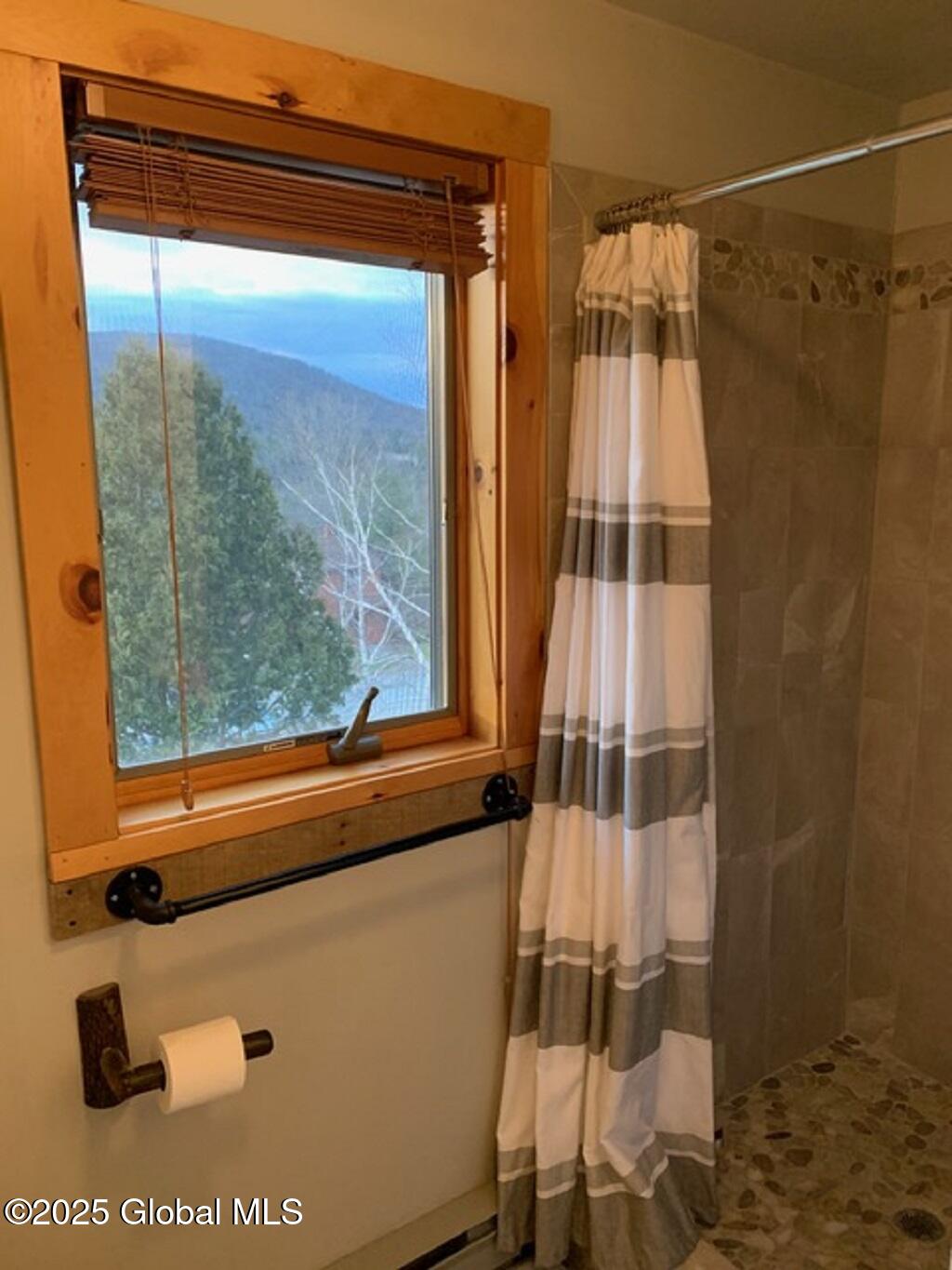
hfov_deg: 53.1
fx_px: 953
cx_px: 476
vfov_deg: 67.3
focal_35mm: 26
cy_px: 635
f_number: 1.8
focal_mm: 4.25
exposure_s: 1/60
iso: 250
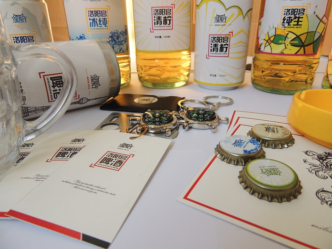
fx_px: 230
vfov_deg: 56.8
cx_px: 166
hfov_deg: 71.6
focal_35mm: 24
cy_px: 124
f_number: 3
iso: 200
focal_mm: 4.3
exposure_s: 1/125
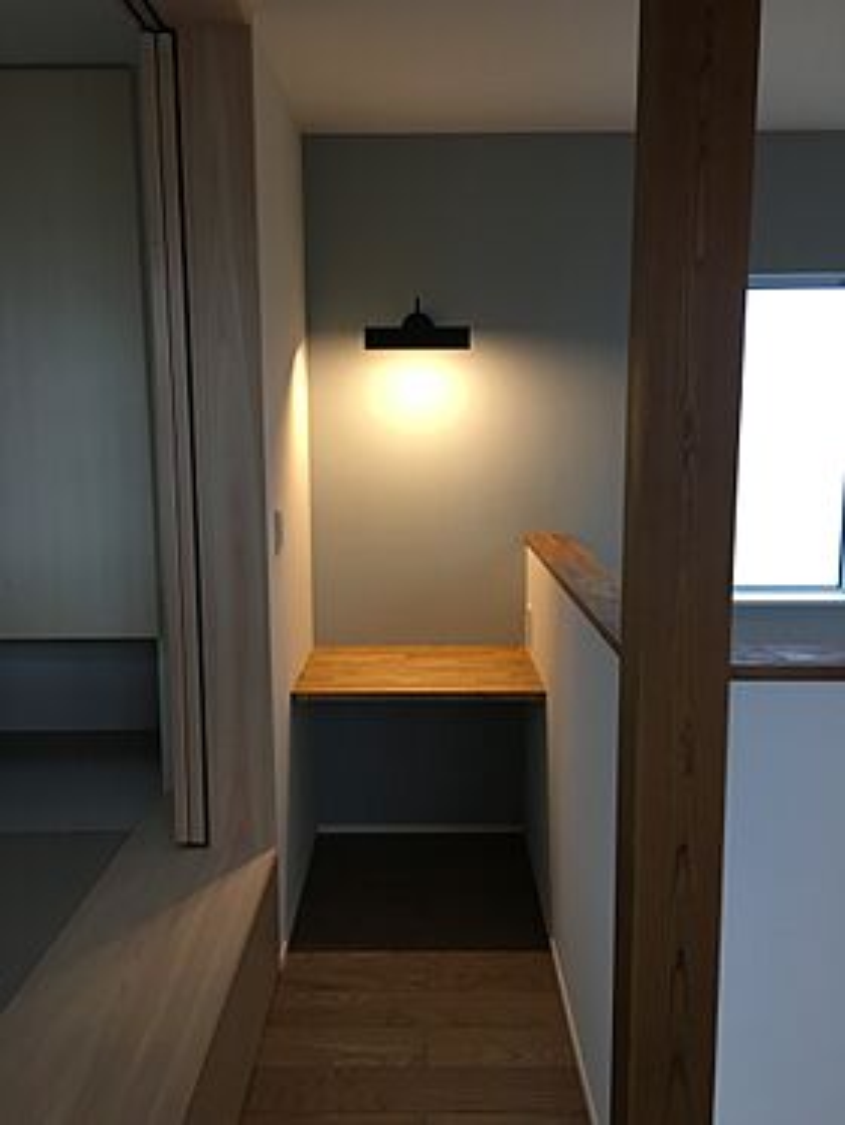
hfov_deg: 48.3
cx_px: 422
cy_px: 562
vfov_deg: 61.6
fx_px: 943
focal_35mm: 29
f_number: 2.2
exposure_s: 1/30
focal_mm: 4.15
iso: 80
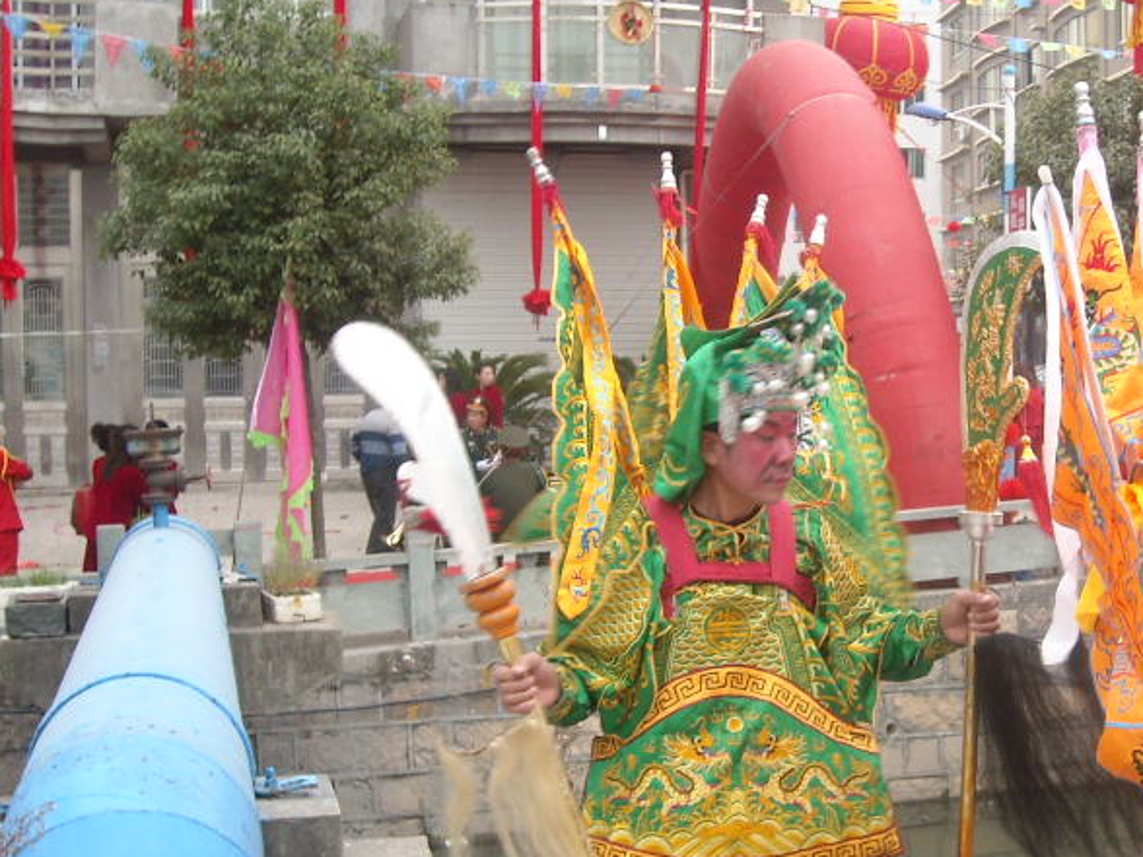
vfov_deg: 24.0
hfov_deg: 31.1
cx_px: 853
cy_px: 501
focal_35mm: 61
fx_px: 2014
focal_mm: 5.7
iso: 87
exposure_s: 1/60
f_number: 2.8
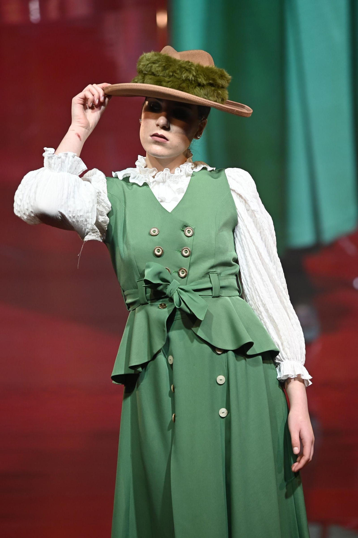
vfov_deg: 12.8
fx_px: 2390
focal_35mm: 160
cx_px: 179
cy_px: 269
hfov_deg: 8.6
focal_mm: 160
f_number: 4.5
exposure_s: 1/320
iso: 1600
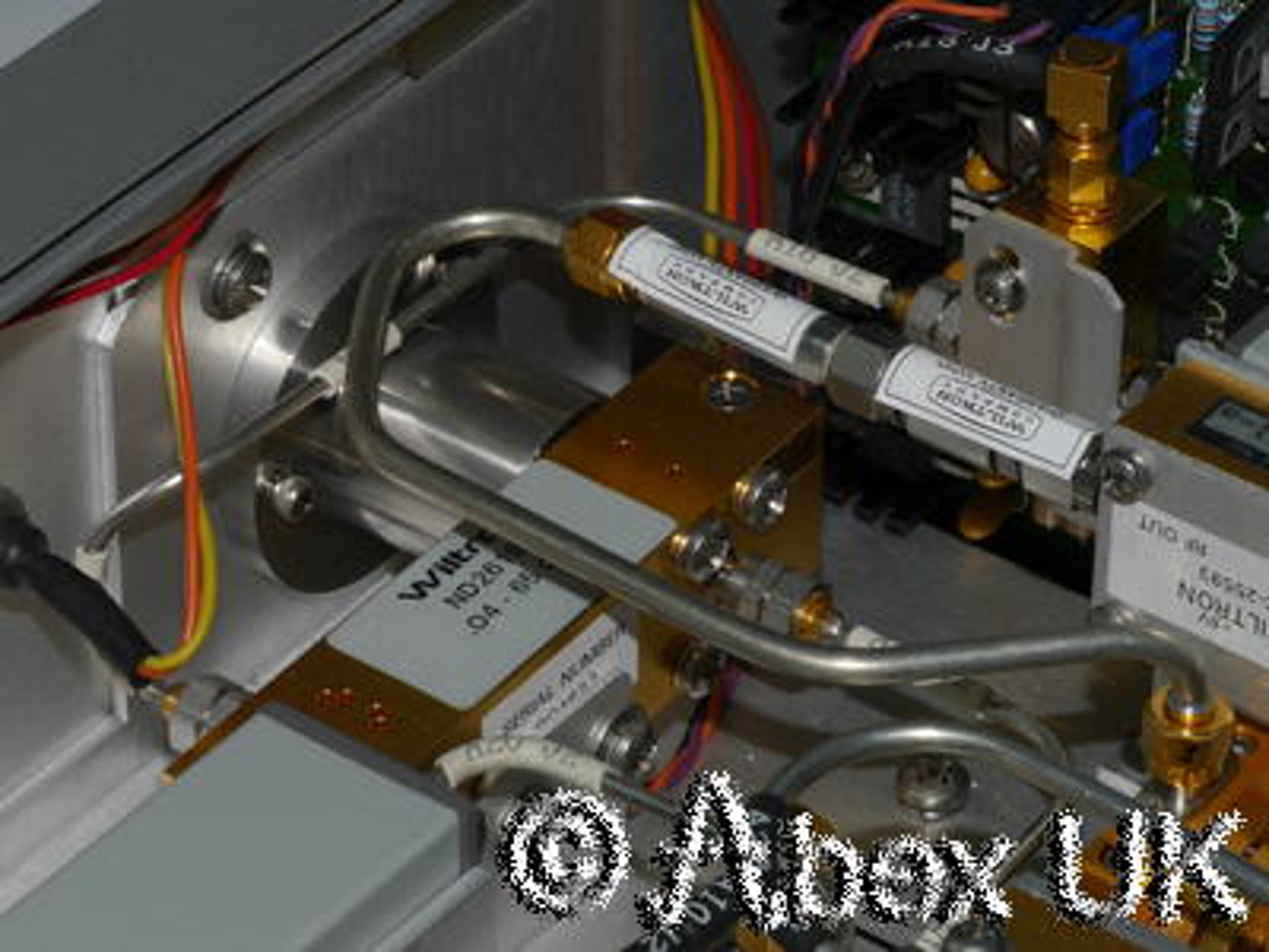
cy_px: 476
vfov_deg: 8.8
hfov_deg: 11.8
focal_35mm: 168
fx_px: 6159
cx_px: 634
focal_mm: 84
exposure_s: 1/60
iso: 400
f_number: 22
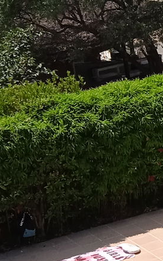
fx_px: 1031
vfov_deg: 14.4
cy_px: 163
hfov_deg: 8.0
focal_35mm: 145
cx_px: 448
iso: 111
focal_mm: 3.43
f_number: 2.2
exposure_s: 1/1110
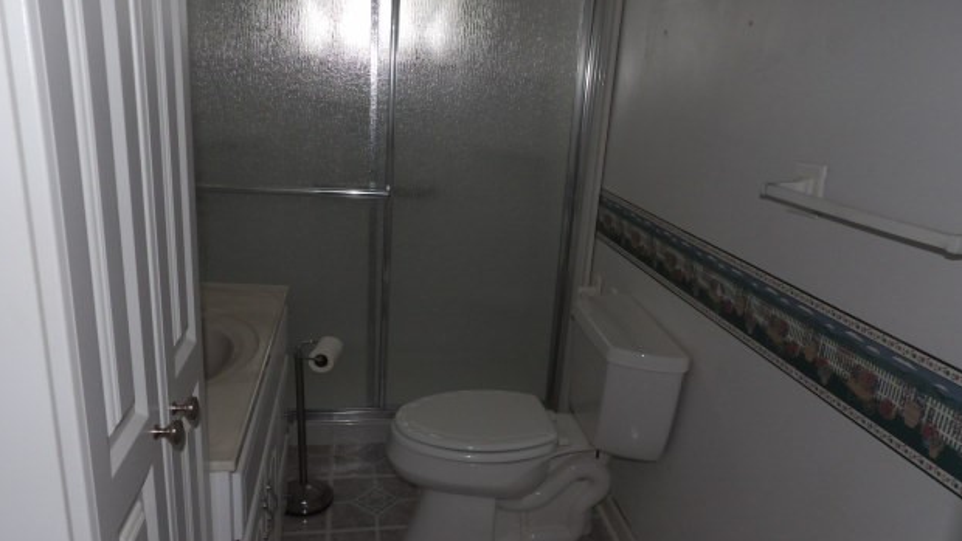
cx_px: 483
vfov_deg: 42.9
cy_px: 296
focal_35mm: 27
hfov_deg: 69.9
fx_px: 689
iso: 200
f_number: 3.2
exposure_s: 1/33
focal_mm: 4.3
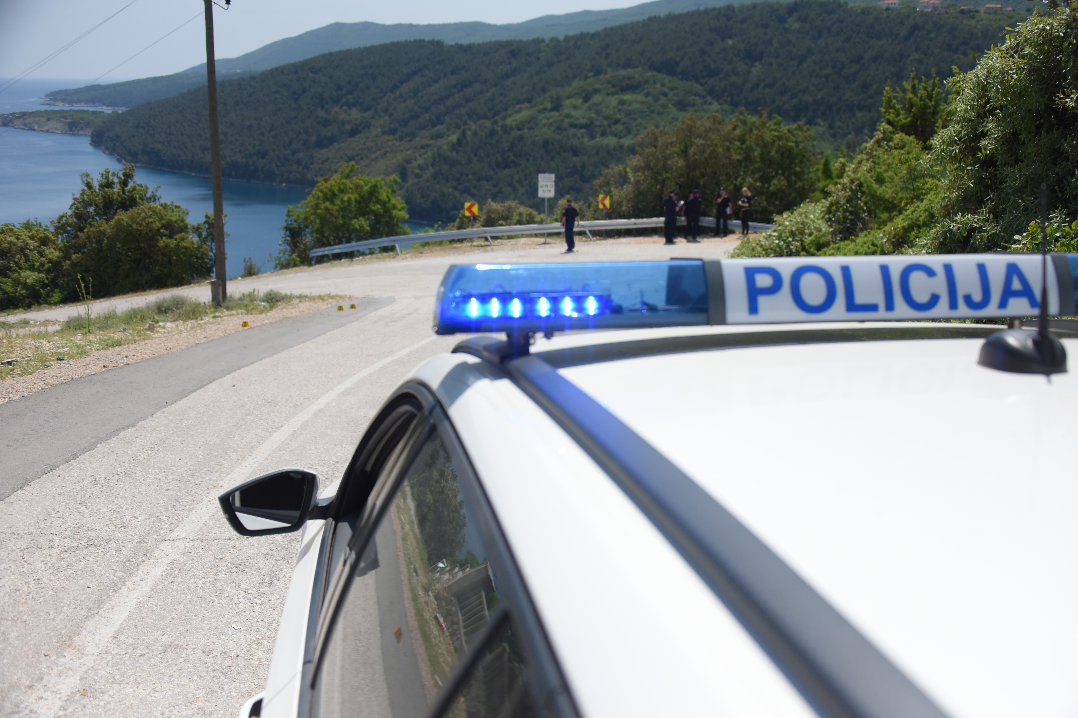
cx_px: 539
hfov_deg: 55.8
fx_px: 1018
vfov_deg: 38.9
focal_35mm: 34
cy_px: 359
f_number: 3.8
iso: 640
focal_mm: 34
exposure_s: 1/8000
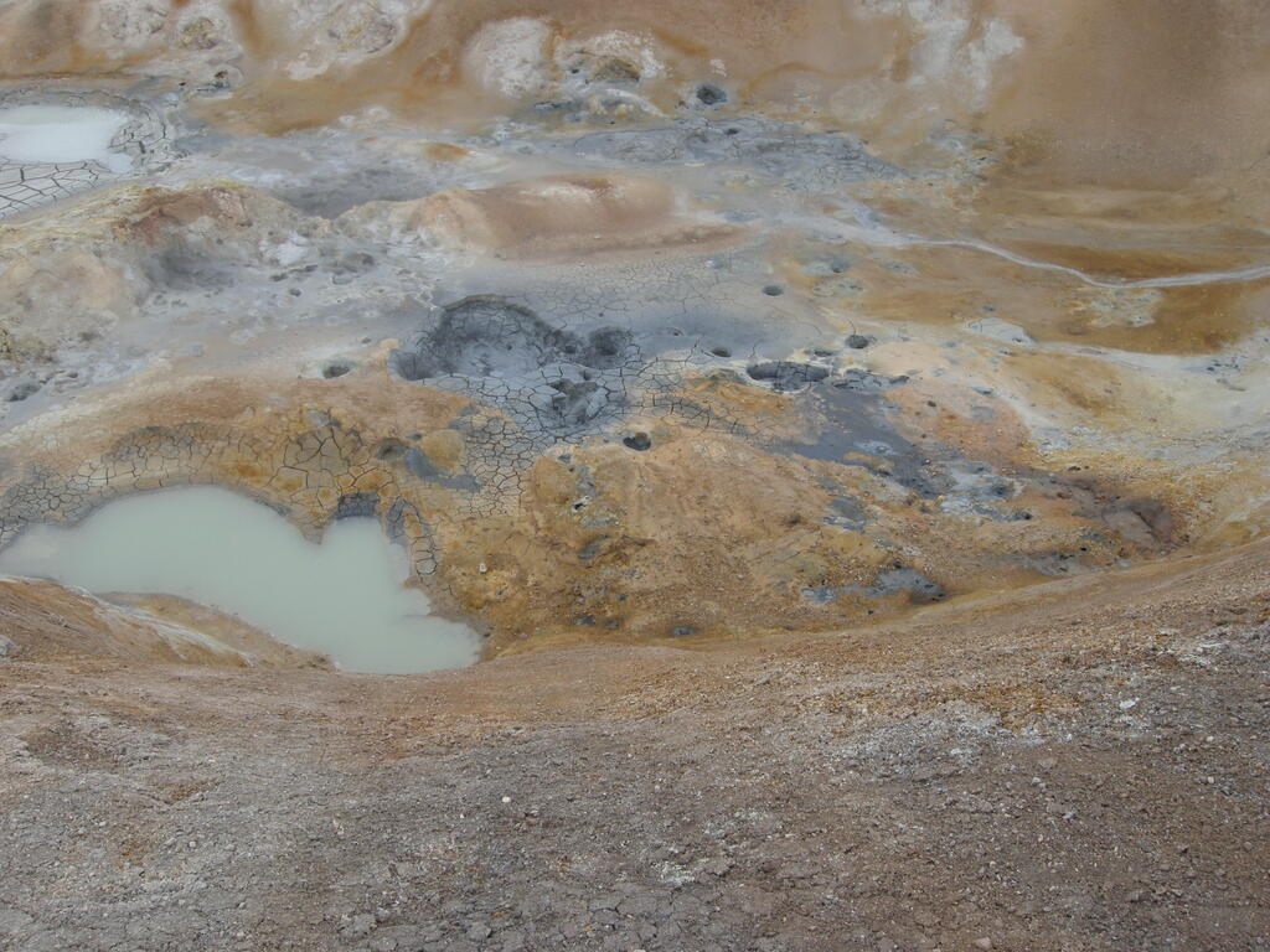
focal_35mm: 35
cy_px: 476
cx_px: 635
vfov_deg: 40.7
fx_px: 1284
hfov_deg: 52.6
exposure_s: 1/249
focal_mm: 7.5
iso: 100
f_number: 5.4
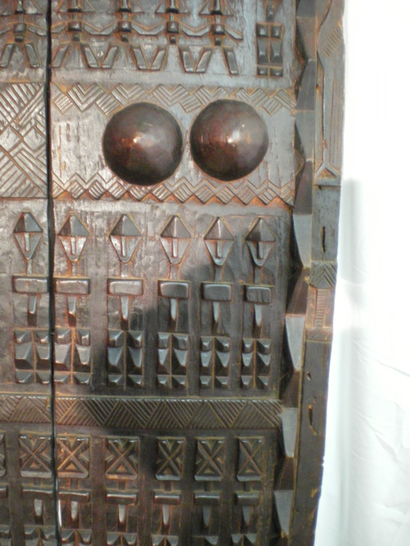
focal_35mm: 36
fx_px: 569
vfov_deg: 51.4
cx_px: 205
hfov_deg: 39.7
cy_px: 273
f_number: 3.1
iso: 800
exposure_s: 1/8
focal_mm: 6.3
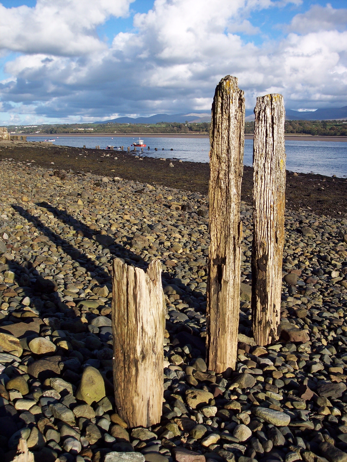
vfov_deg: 47.9
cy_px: 231
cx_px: 174
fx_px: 521
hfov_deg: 36.8
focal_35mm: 39
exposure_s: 1/750
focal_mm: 8
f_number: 4
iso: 100
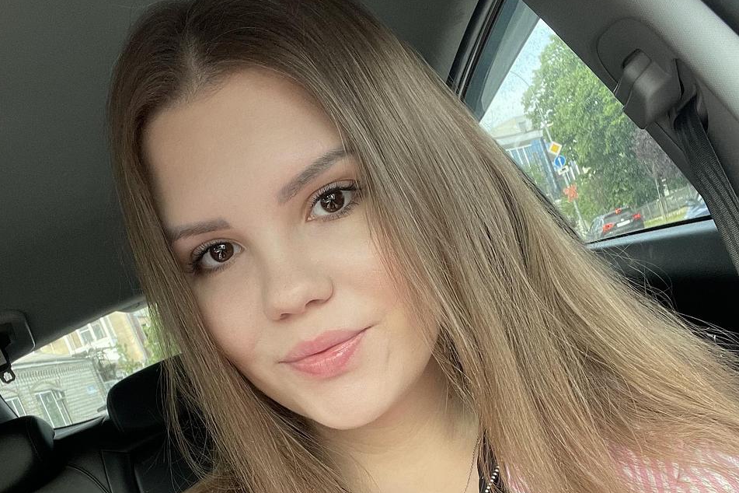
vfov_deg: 30.9
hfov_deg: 46.4
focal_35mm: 42
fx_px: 862
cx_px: 367
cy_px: 414
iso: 80
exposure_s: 1/121
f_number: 2.2
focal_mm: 2.71
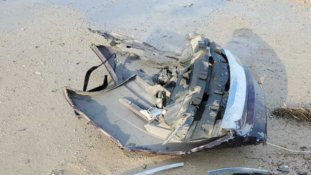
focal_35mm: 49
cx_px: 105
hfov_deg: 41.6
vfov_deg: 22.8
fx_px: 404
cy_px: 199
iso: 50
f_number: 1.5
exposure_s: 1/588
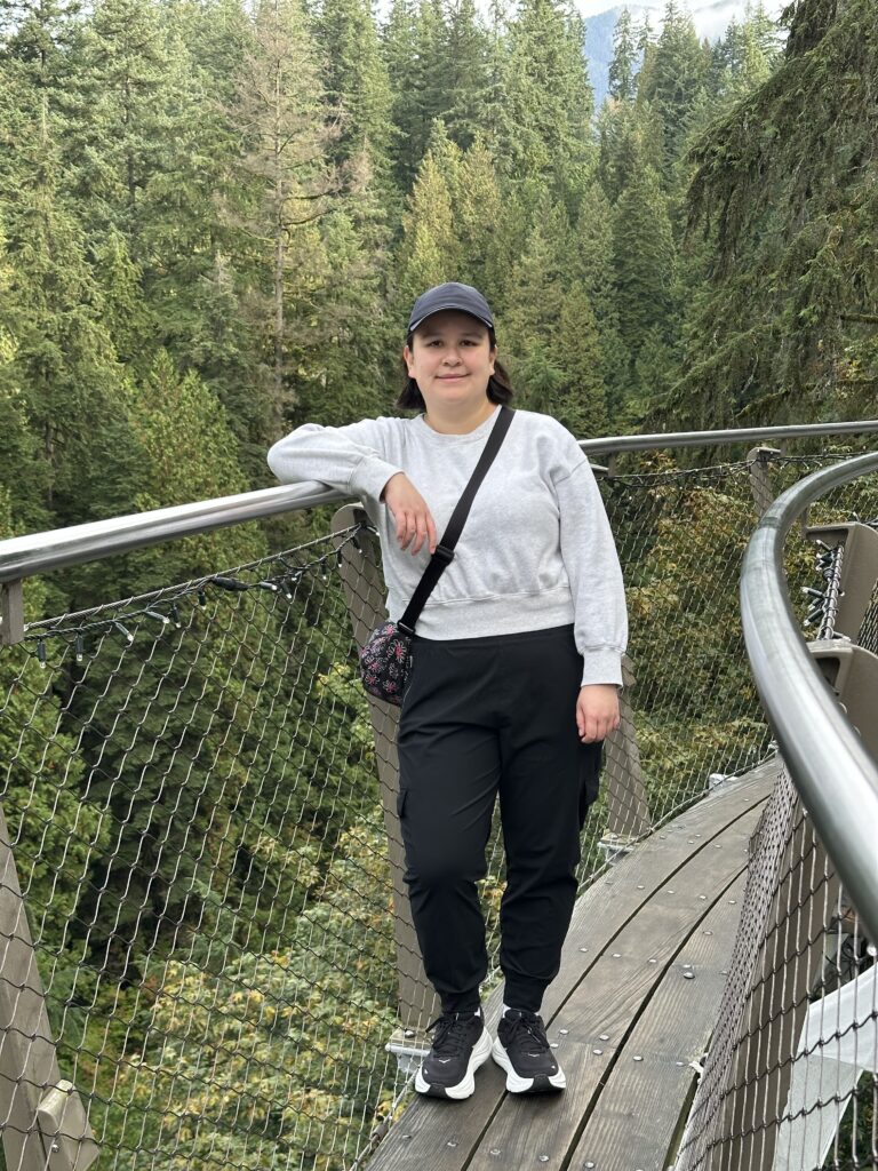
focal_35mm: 48
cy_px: 586
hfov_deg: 30.3
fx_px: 1623
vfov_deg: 39.7
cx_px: 439
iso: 64
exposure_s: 1/409
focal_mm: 6.86
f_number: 1.78
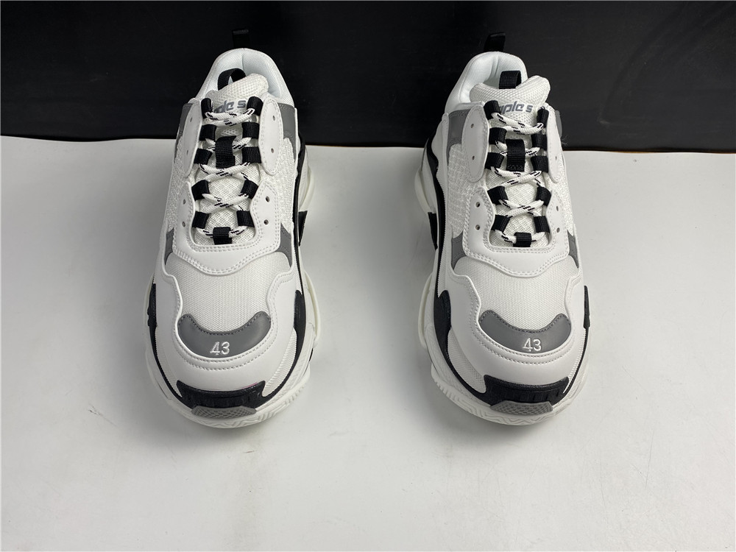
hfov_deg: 67.3
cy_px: 276
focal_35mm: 26
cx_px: 368
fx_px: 553
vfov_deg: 53.1
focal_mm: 4.25
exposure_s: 1/122
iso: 40
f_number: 1.8
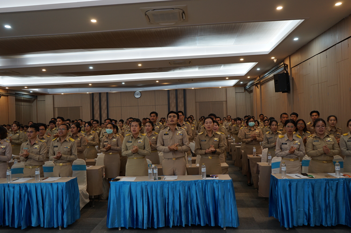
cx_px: 176
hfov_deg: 65.5
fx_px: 273
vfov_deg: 46.3
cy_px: 116
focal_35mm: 28
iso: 800
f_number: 4
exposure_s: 1/60
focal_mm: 28
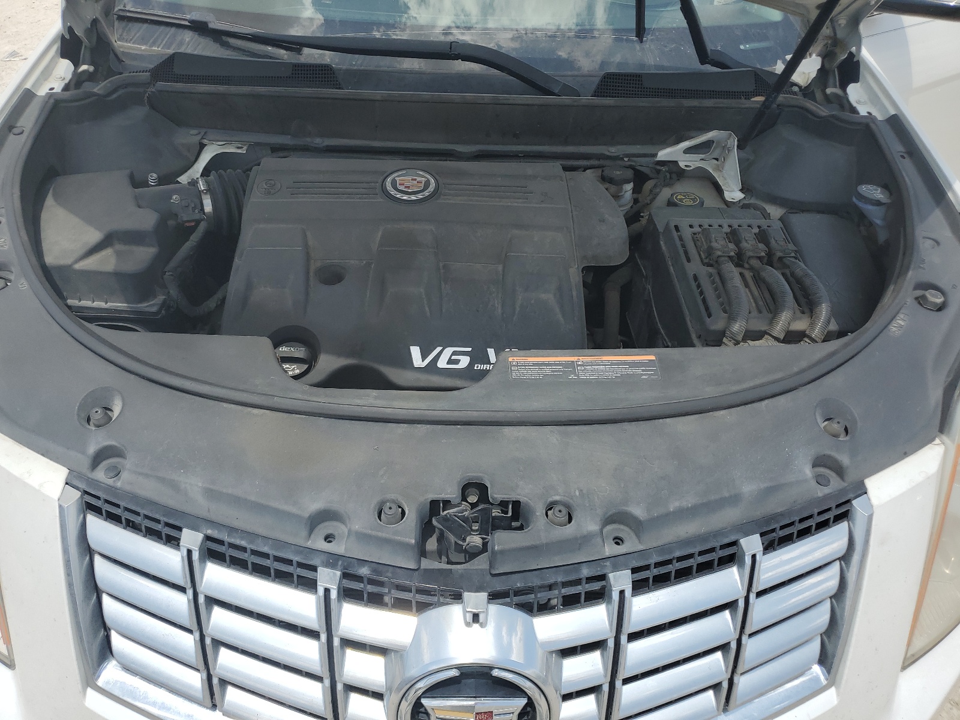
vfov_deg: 53.1
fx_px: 721
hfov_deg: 67.3
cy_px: 360
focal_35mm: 26
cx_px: 480
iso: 50
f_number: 1.5
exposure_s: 1/2500
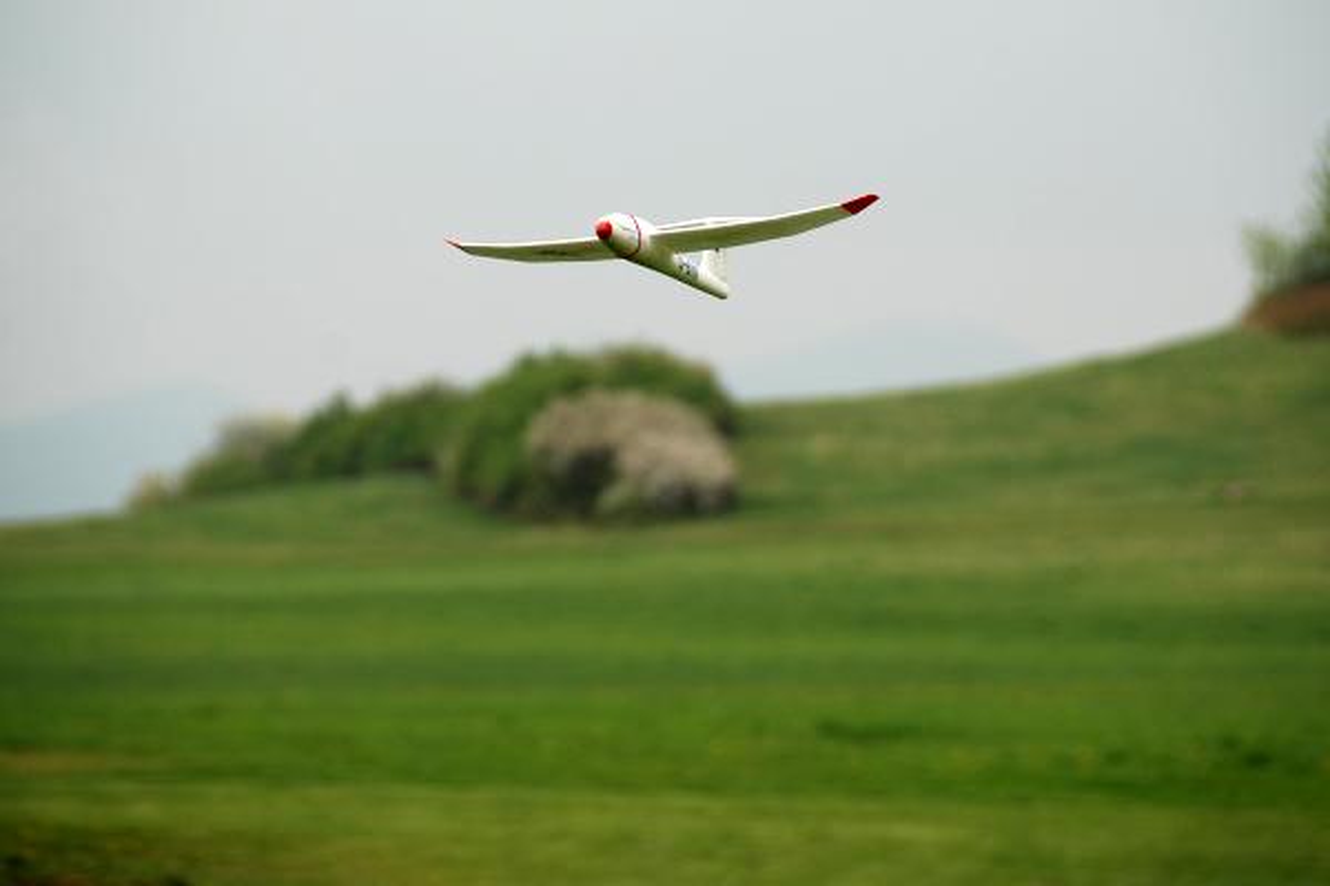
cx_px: 665
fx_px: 11082
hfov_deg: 6.9
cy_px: 443
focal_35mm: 300
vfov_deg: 4.6
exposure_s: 1/500
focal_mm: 200
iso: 200
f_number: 5.6
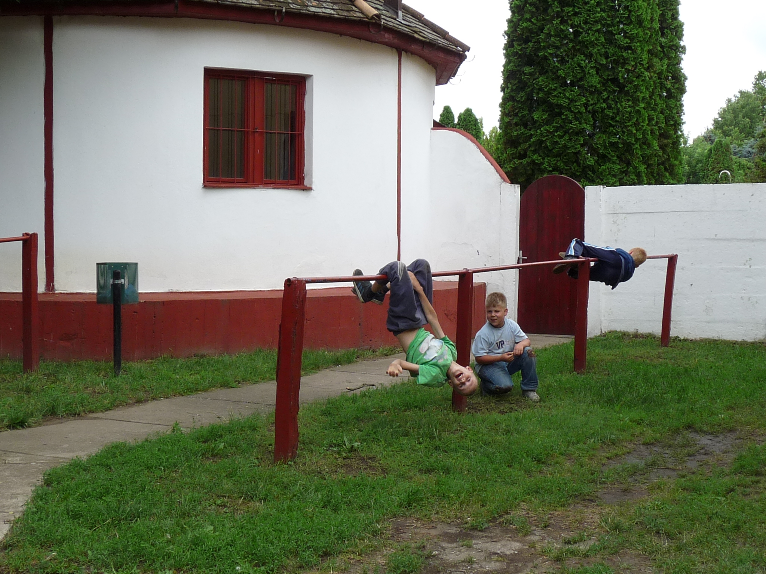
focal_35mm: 53
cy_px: 287
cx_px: 383
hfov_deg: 36.2
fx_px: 1173
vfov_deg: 27.5
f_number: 4
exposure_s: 1/200
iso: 100
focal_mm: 5.4
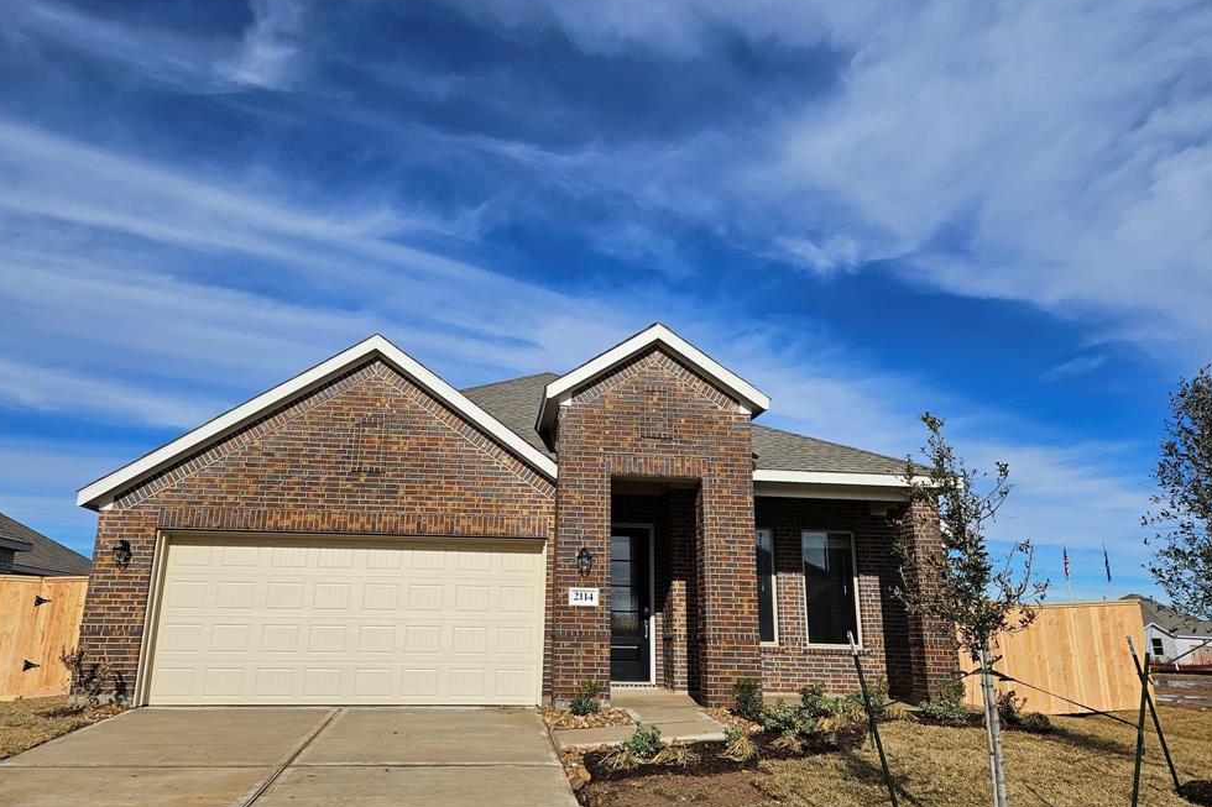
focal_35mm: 25
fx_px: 841
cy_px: 398
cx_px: 584
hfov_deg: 71.5
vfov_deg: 51.3
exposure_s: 1/4420
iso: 25
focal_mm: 5.4
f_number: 1.8
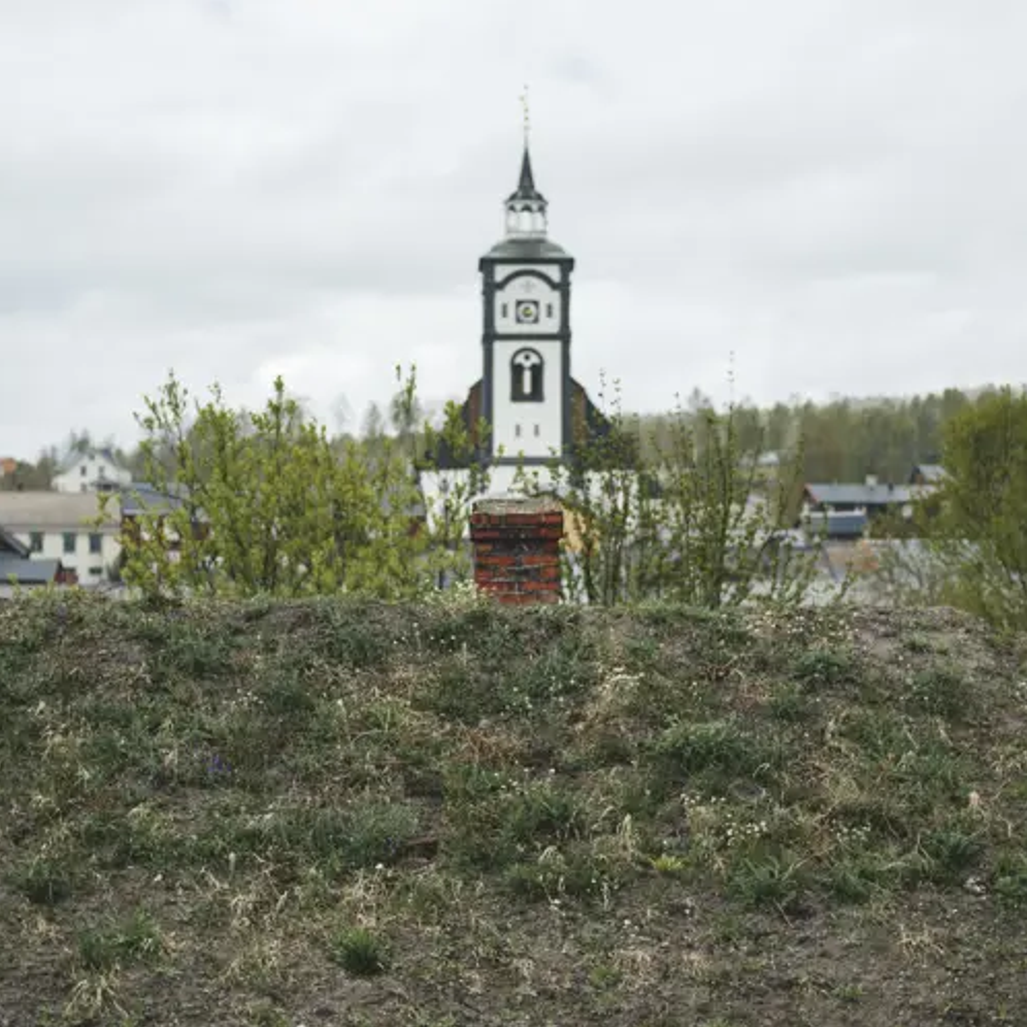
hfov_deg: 26.9
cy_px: 512
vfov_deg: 26.9
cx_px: 530
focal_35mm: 64
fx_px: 2148
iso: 100
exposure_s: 1/4000
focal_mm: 50
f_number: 2
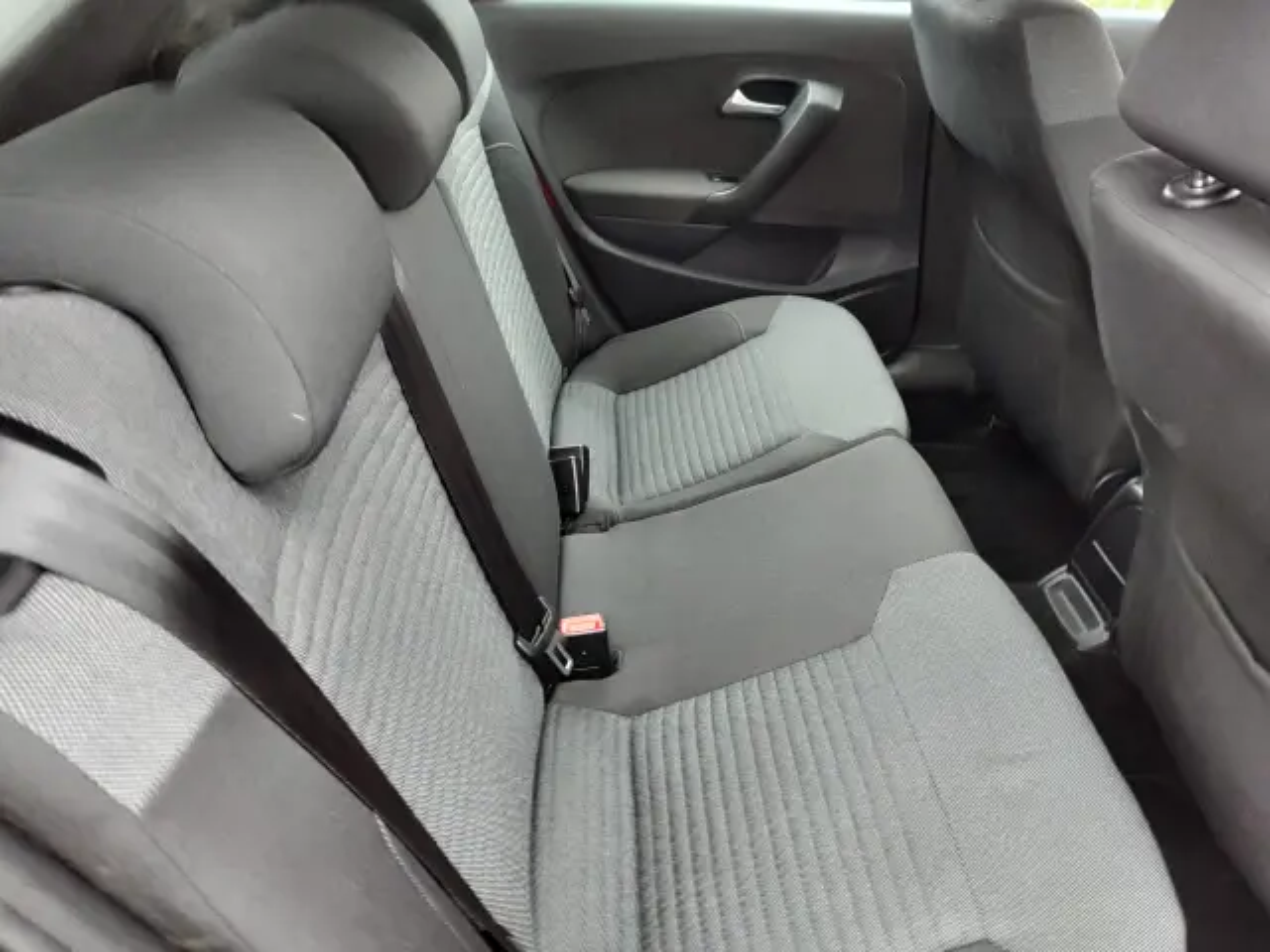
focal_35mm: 23
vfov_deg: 58.9
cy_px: 476
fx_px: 844
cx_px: 635
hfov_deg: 73.9
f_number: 1.8
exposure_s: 1/25
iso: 1375
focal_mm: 5.56
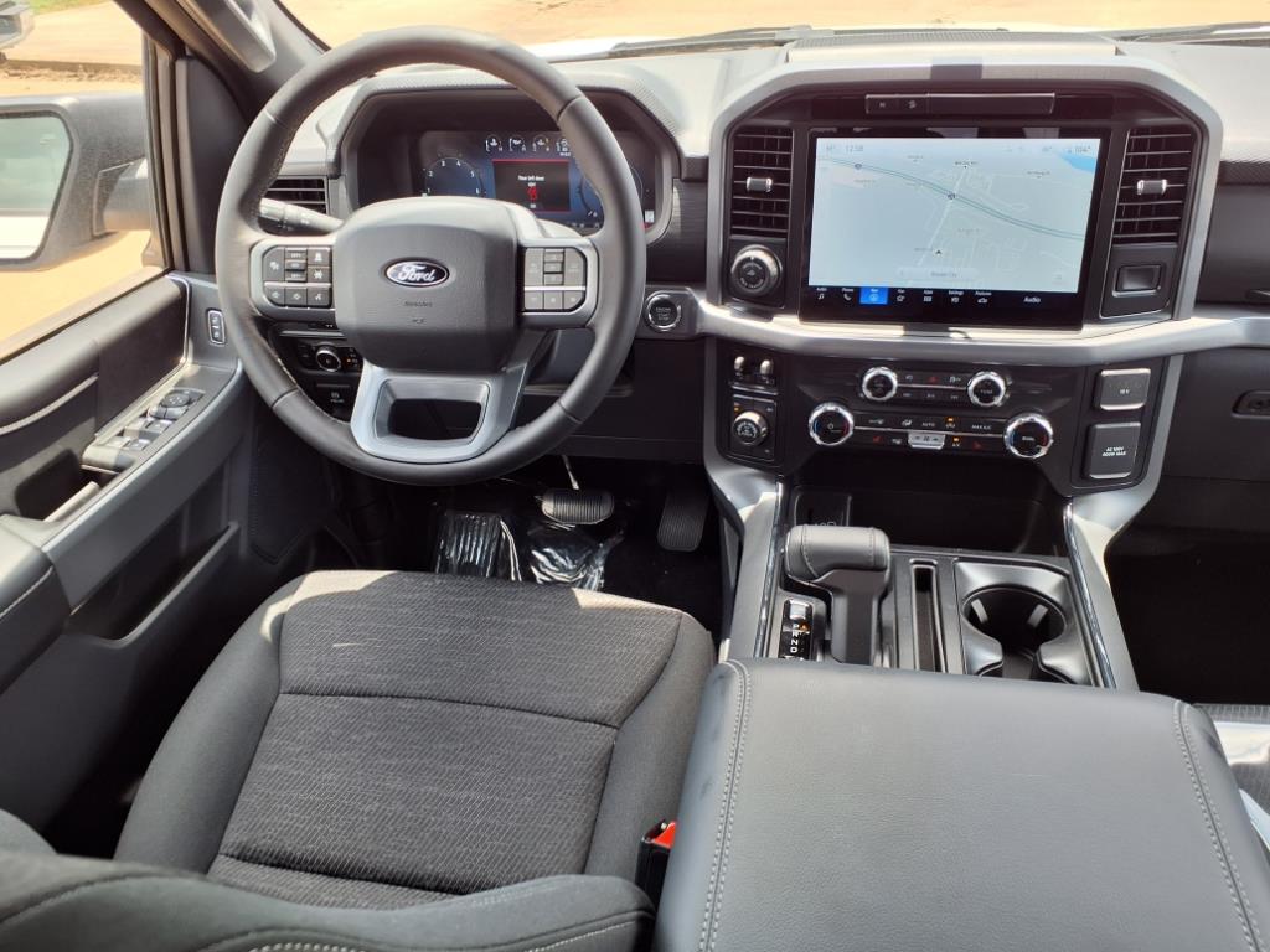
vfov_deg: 51.4
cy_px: 476
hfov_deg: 65.3
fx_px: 991
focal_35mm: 27
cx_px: 635
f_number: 1.9
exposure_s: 1/120
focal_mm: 3.58
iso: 40
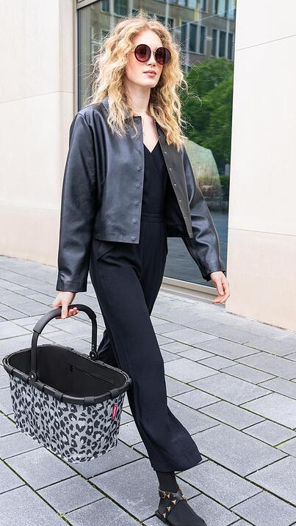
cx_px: 142
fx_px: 531
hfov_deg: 31.2
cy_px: 279
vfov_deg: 52.8
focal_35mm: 38
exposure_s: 1/500
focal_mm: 30
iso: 1600
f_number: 5.6
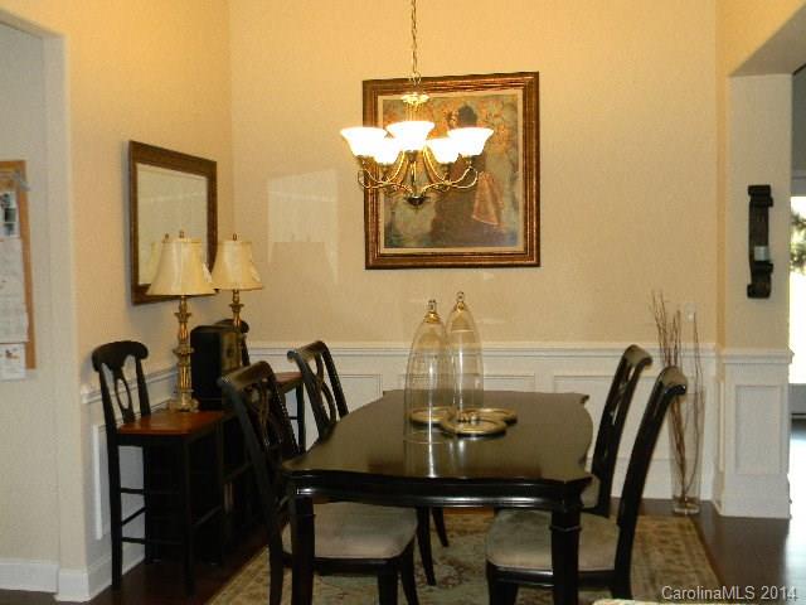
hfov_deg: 51.4
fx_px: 838
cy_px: 302
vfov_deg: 39.7
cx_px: 403
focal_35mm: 36
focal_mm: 6.4
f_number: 3.7
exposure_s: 1/30
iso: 256
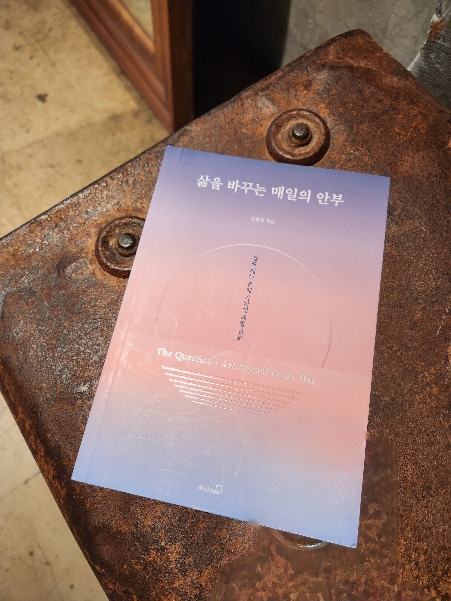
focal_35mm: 23
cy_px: 300
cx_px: 226
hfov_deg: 58.9
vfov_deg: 73.9
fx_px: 400
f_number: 1.8
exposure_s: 1/120
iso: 160
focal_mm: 5.4
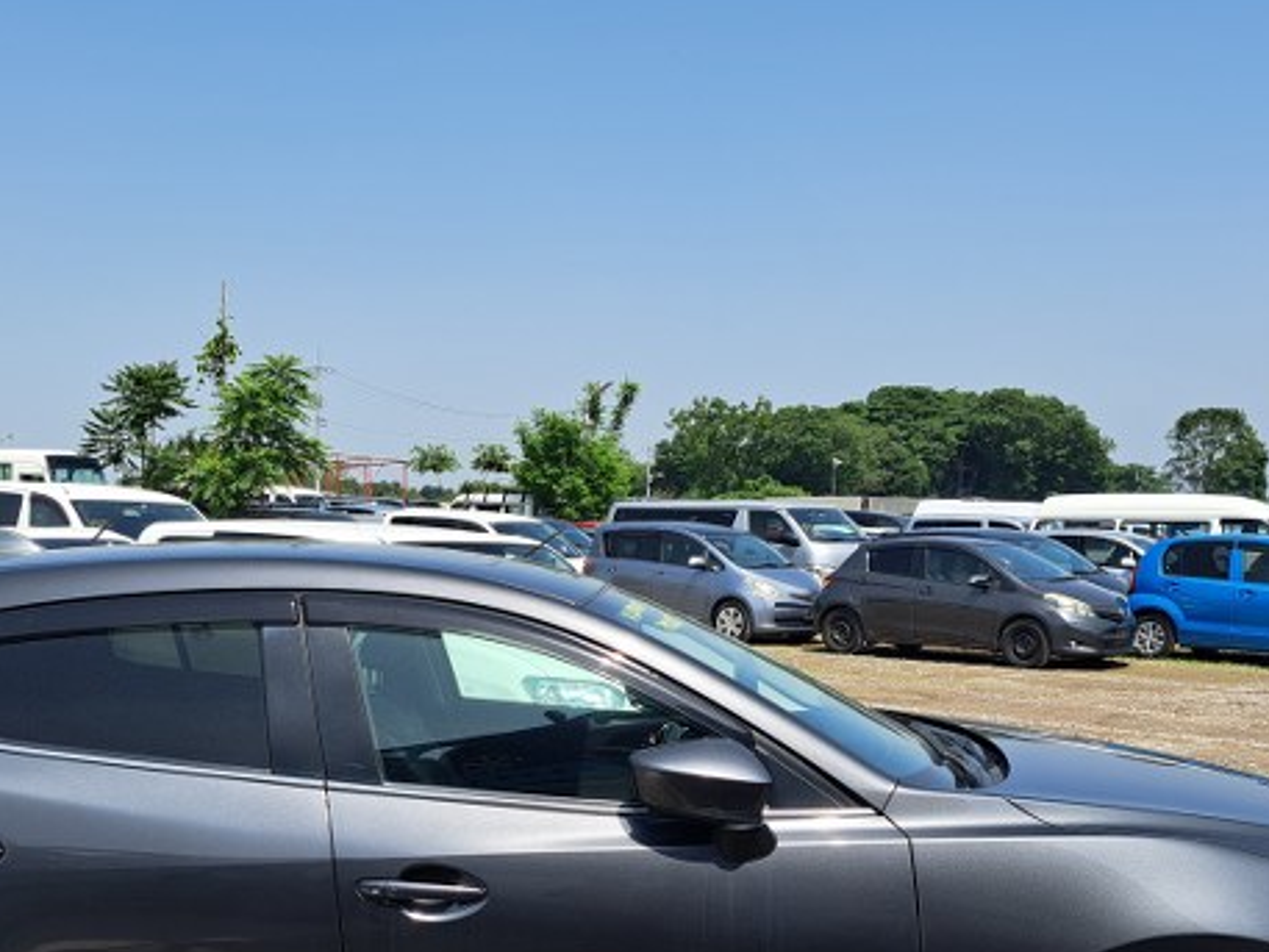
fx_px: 1540
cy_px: 683
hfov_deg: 44.7
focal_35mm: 42
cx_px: 575
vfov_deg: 33.8
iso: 50
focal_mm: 5.23
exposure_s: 1/955
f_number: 1.8
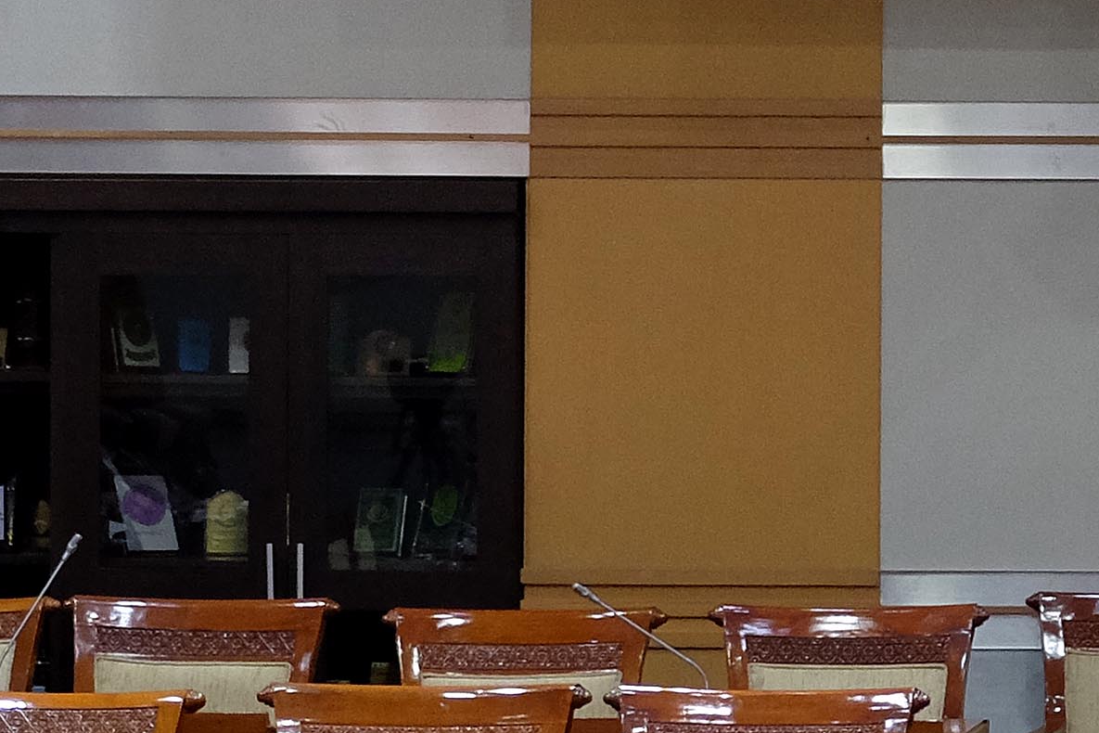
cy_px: 350
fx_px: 4792
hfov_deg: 12.6
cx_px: 1521
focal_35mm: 157
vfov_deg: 8.7
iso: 1600
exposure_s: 1/125
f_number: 3.2
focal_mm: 25.4
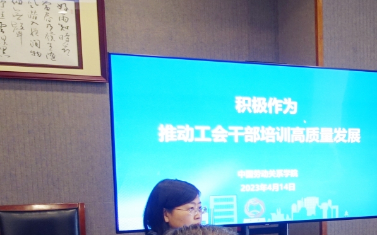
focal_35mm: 82
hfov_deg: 21.3
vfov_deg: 15.5
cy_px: 259
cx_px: 561
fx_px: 842
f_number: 1.8
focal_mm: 8.8
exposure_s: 1/30
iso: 125
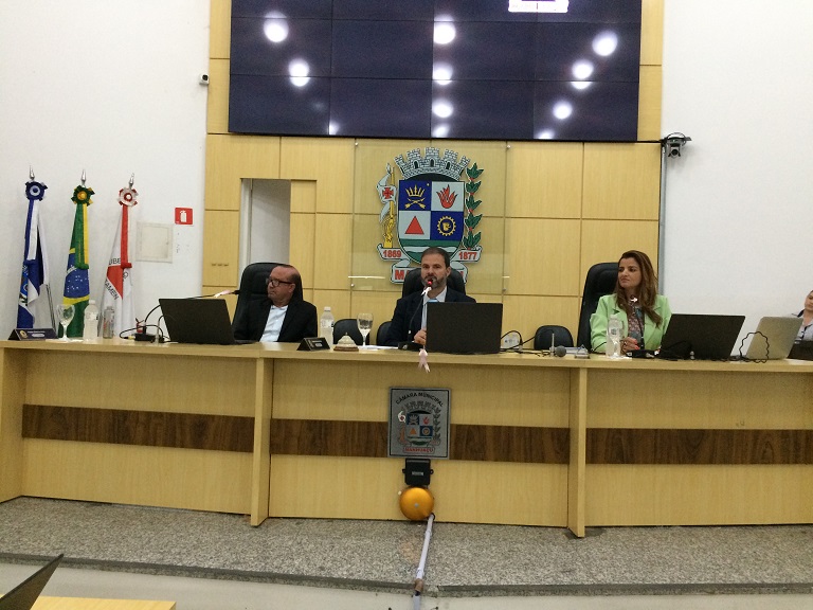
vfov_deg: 48.2
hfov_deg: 61.7
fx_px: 681
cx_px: 406
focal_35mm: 29
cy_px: 305
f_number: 2.2
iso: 200
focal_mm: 4.15
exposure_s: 1/30
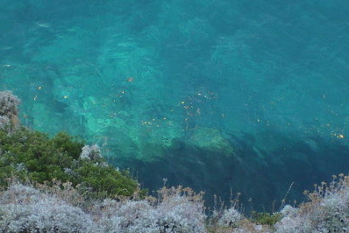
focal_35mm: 113
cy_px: 146
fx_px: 1095
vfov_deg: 12.1
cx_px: 195
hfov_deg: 18.1
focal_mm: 6.3
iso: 50
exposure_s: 1/125
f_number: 4.6
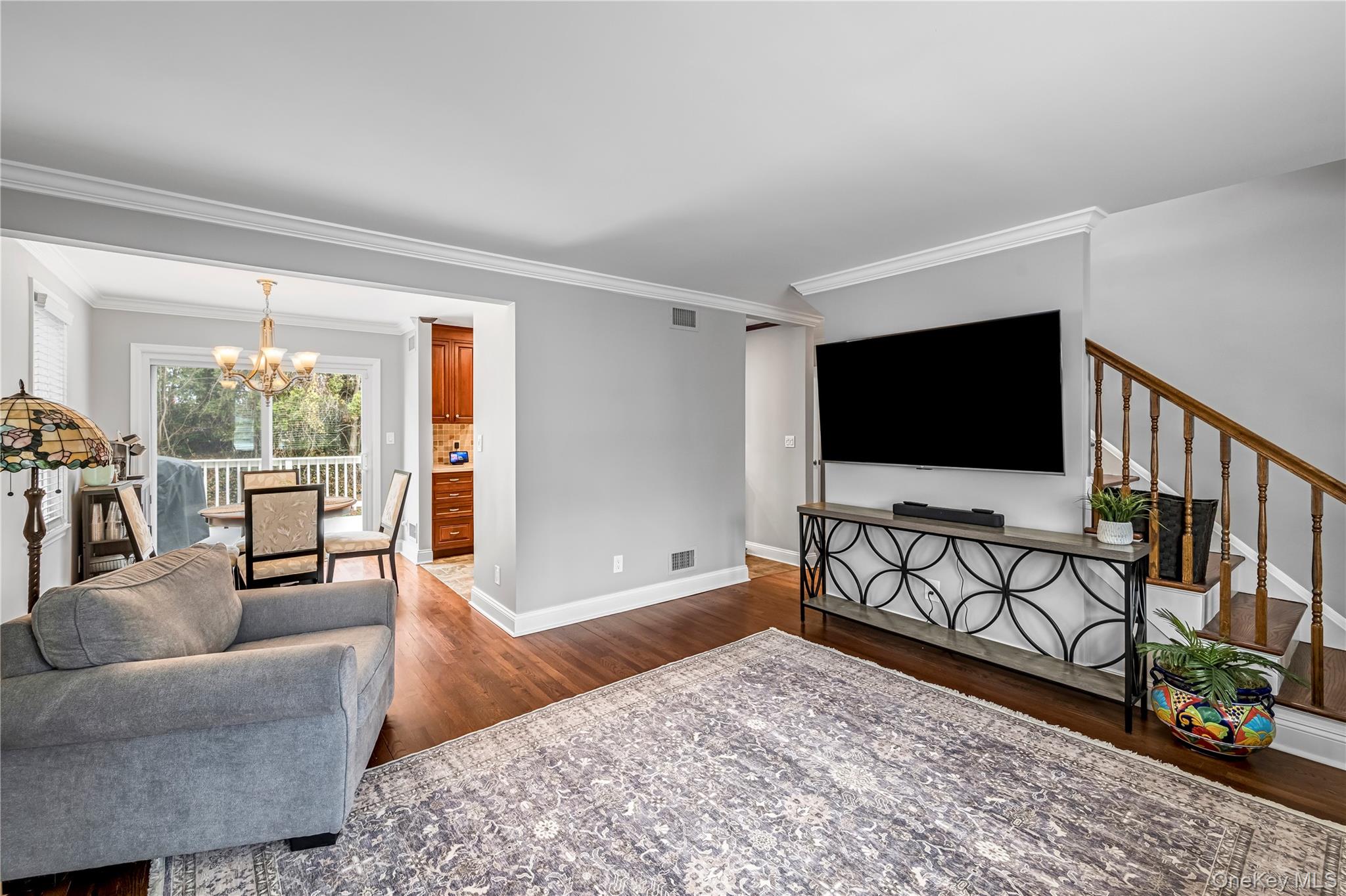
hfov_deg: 104.3
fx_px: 523
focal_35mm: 14
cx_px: 673
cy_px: 448
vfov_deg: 81.2
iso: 320
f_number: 9
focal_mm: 14
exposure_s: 1/5
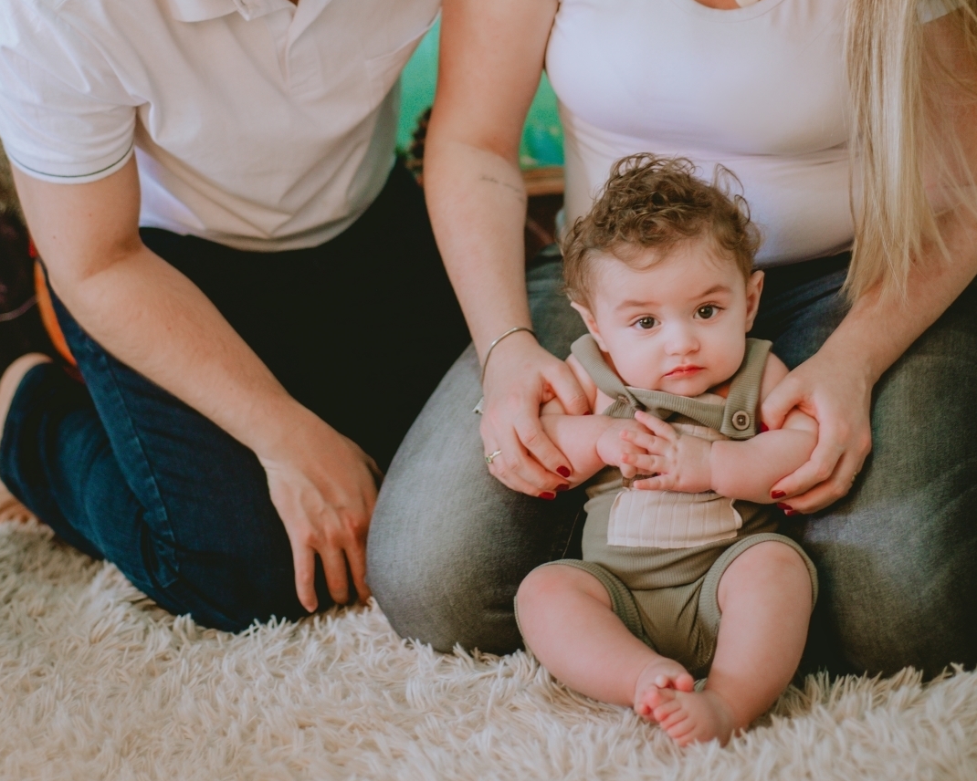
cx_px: 486
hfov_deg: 26.8
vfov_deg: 21.3
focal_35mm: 71
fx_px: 2053
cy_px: 143
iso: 640
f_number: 2.2
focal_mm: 50
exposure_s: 1/200
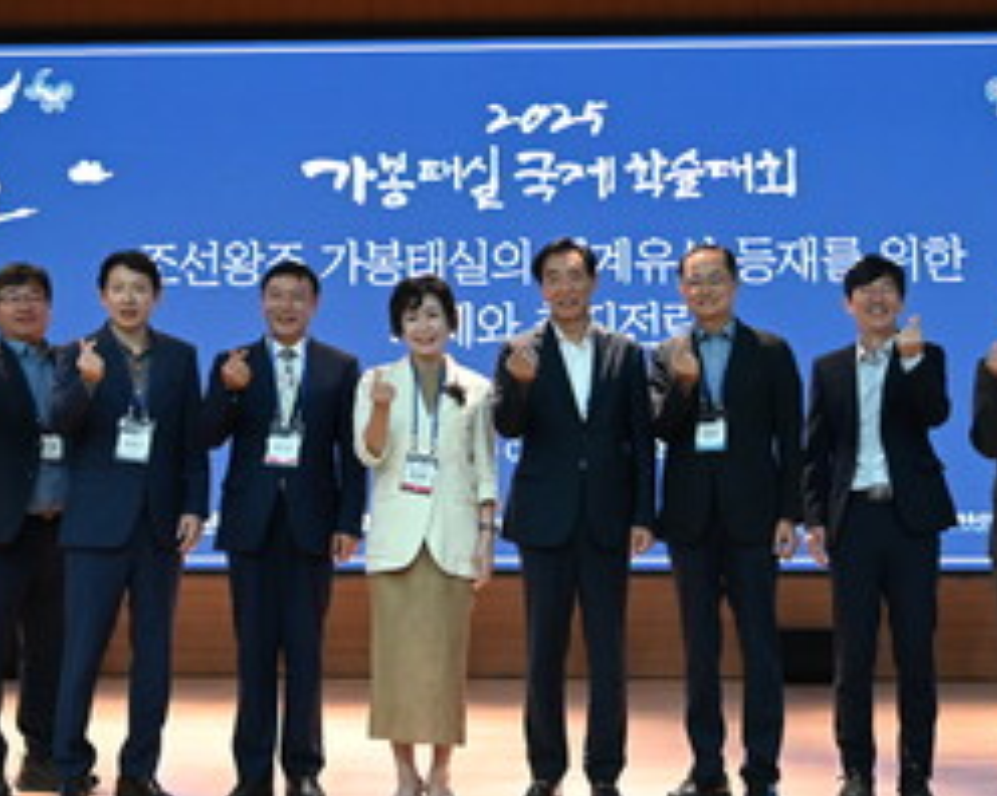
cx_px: 519
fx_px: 2211
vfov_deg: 20.0
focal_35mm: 75
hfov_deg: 25.4
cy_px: 94
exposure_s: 1/125
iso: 3200
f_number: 4
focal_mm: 33
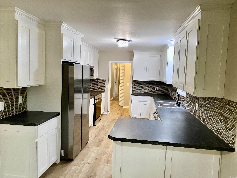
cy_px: 89
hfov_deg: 67.3
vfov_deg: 53.1
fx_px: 178
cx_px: 118
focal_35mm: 26
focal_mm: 4.25
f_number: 1.8
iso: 200
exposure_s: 1/60
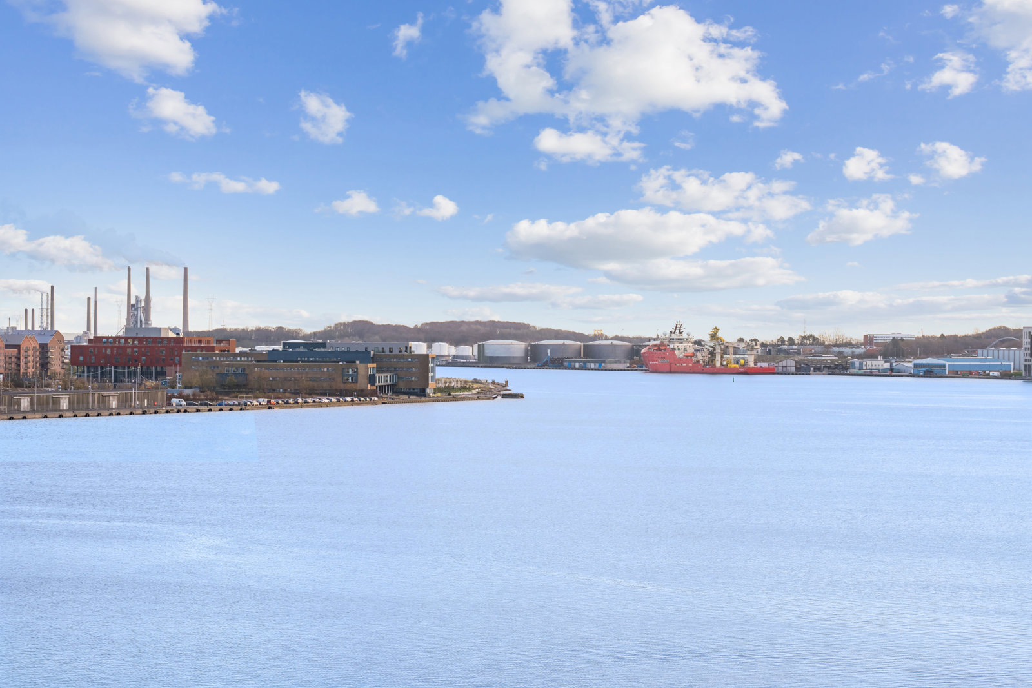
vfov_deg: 15.0
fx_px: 2609
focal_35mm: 91
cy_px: 344
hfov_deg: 22.4
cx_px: 516
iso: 800
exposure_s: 1/125
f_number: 10
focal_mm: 91
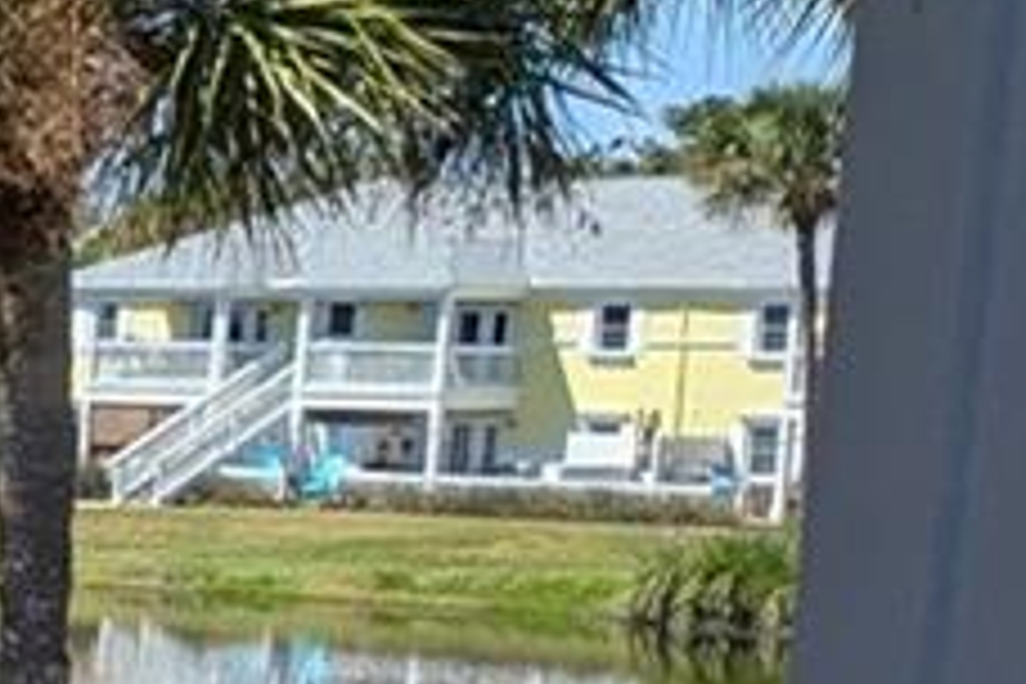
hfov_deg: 8.7
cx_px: -2470
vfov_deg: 7.7
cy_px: 986
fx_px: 4987
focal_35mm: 175
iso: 46
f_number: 1.85
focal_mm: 6.81
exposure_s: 1/1770
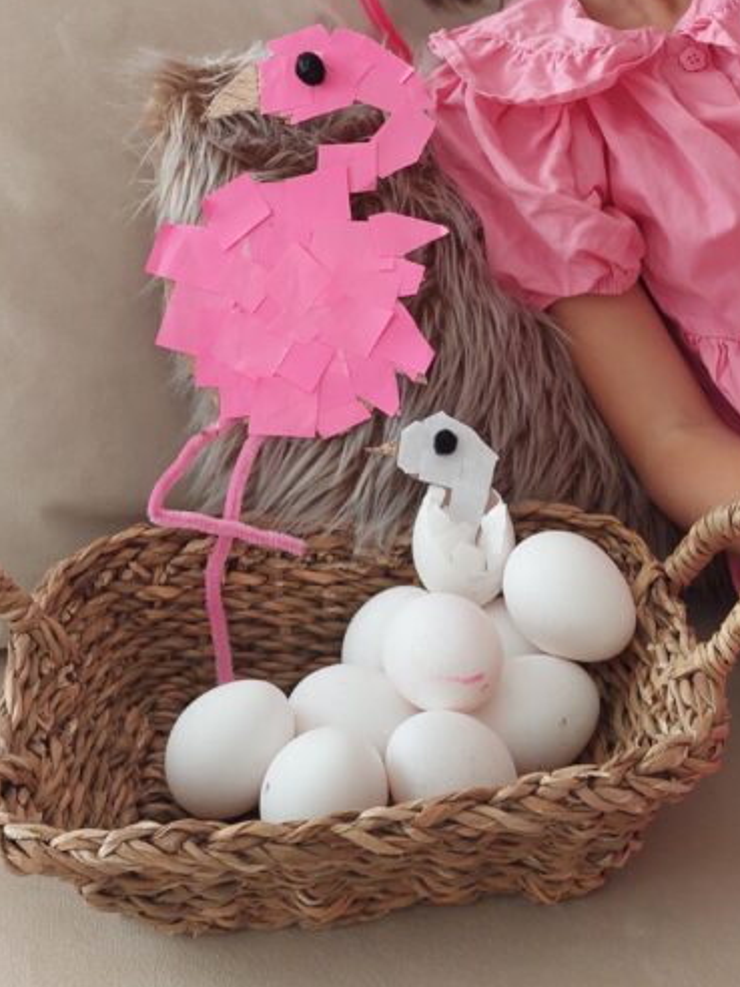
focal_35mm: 50
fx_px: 1425
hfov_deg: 29.0
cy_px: 104
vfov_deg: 35.9
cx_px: 443
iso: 64
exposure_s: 1/100
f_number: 1.8
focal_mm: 5.23
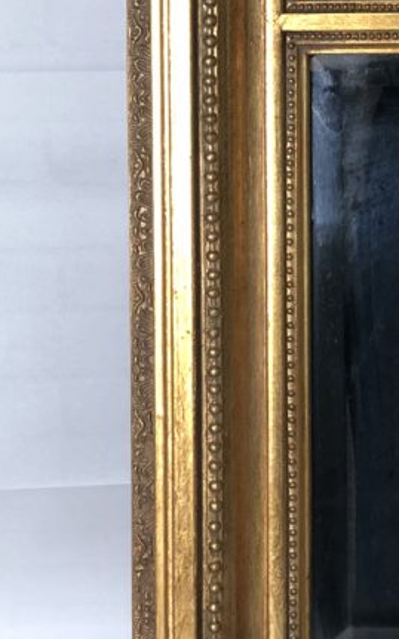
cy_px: 153
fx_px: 2281
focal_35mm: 131
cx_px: 535
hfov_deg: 9.8
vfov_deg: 15.9
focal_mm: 6
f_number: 2.4
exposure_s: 1/25
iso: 160
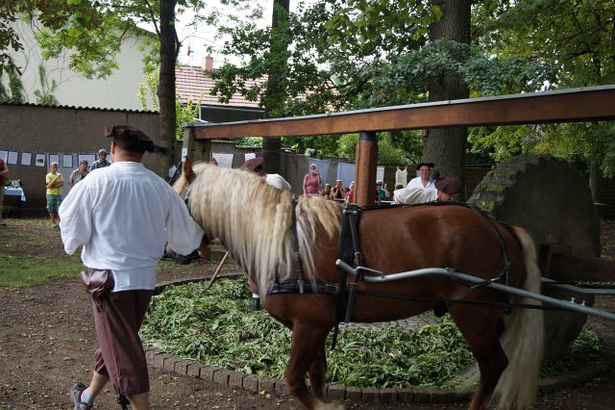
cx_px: 308
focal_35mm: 39
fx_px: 666
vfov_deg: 34.2
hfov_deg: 49.6
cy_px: 205
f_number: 4
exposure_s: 1/160
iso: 160
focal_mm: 26
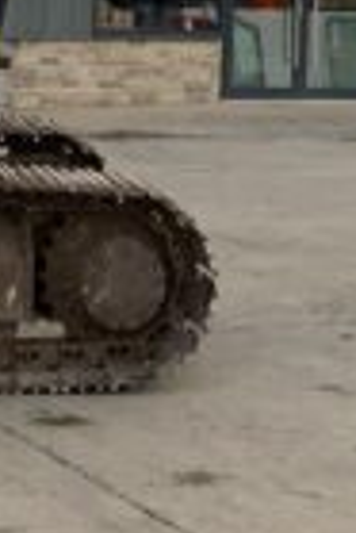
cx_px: 149
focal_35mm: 139
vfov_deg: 13.6
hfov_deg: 9.9
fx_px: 2057
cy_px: -341
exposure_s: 1/327
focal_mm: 3
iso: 16
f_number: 1.8
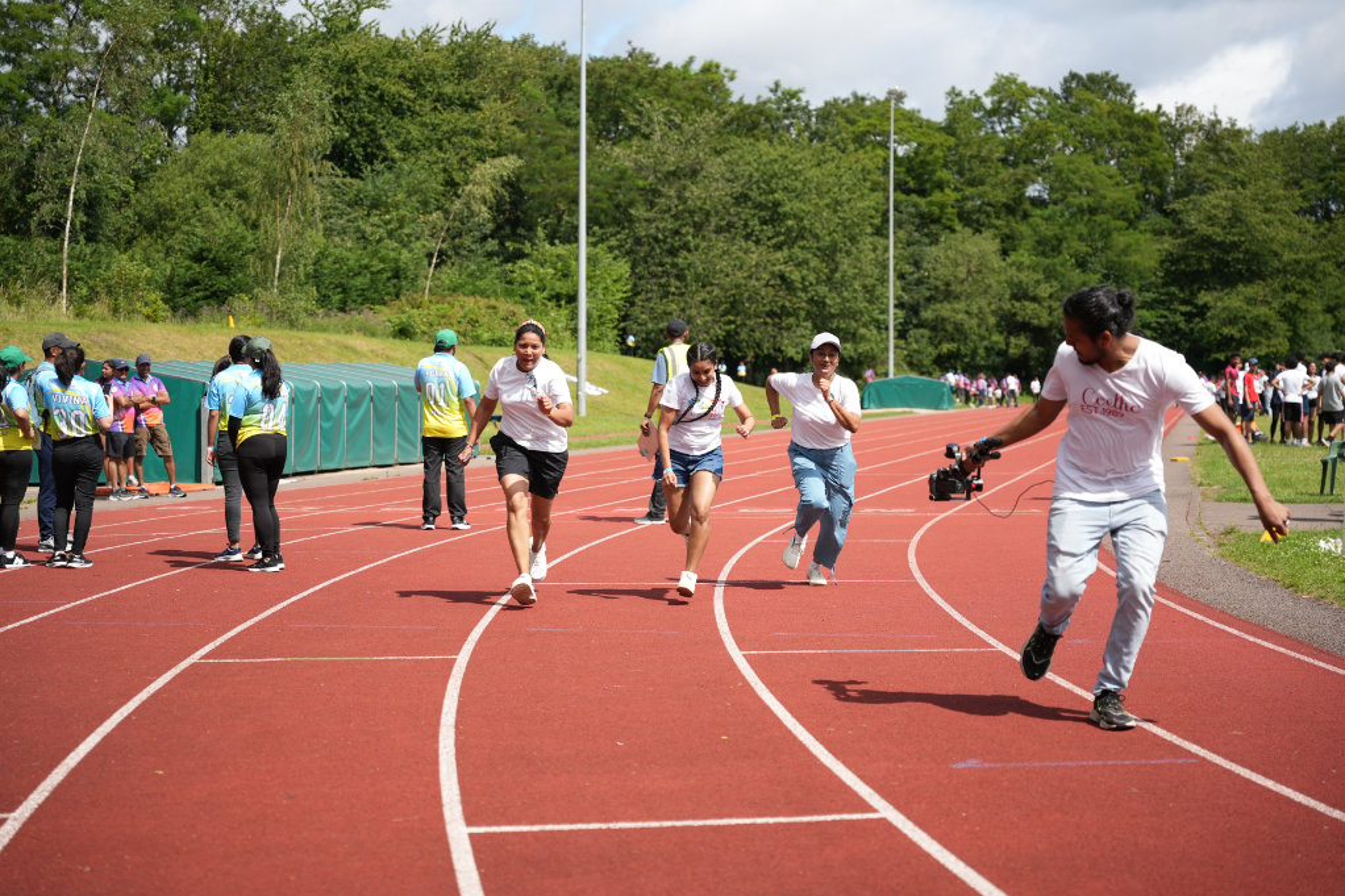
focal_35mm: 57
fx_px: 2133
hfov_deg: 35.0
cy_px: 448
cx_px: 672
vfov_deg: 23.7
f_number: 2.8
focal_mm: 57.1
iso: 250
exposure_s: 1/4000
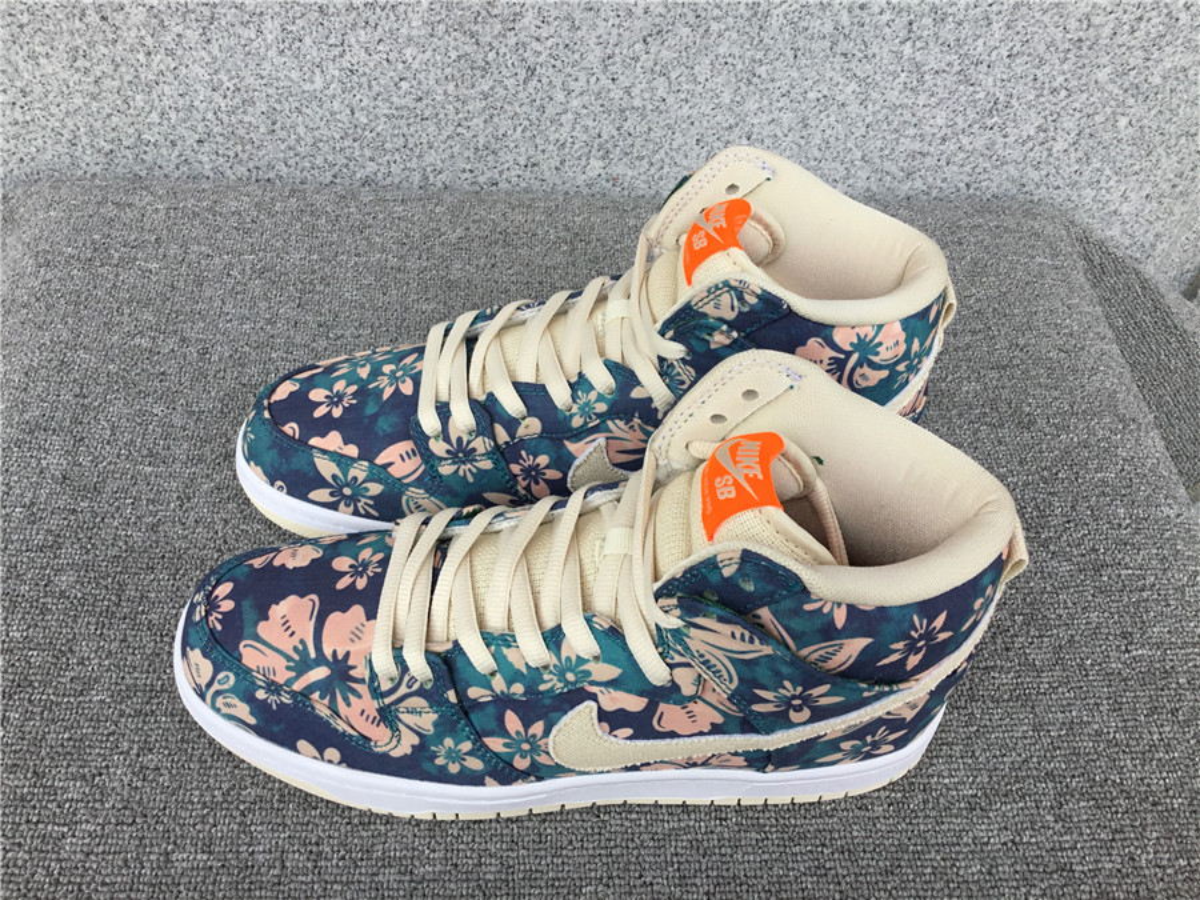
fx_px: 1075
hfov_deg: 58.4
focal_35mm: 31
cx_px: 600
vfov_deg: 45.4
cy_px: 450
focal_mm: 3.3
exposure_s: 1/316
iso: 25
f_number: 2.4
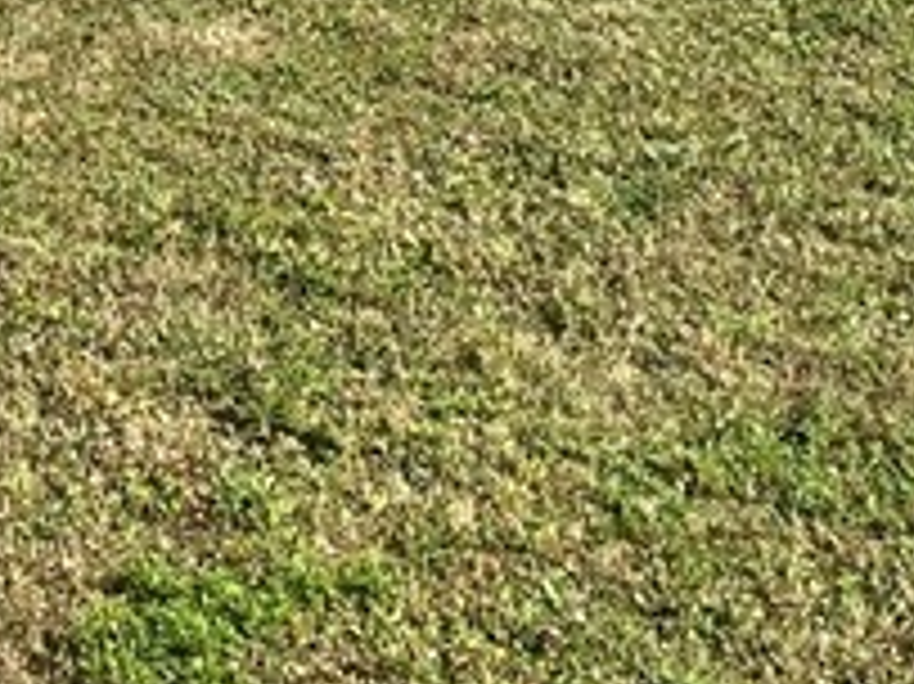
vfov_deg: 10.1
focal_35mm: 131
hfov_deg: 14.5
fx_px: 3457
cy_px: -855
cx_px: -239
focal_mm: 4.25
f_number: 1.8
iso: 25
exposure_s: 1/2208
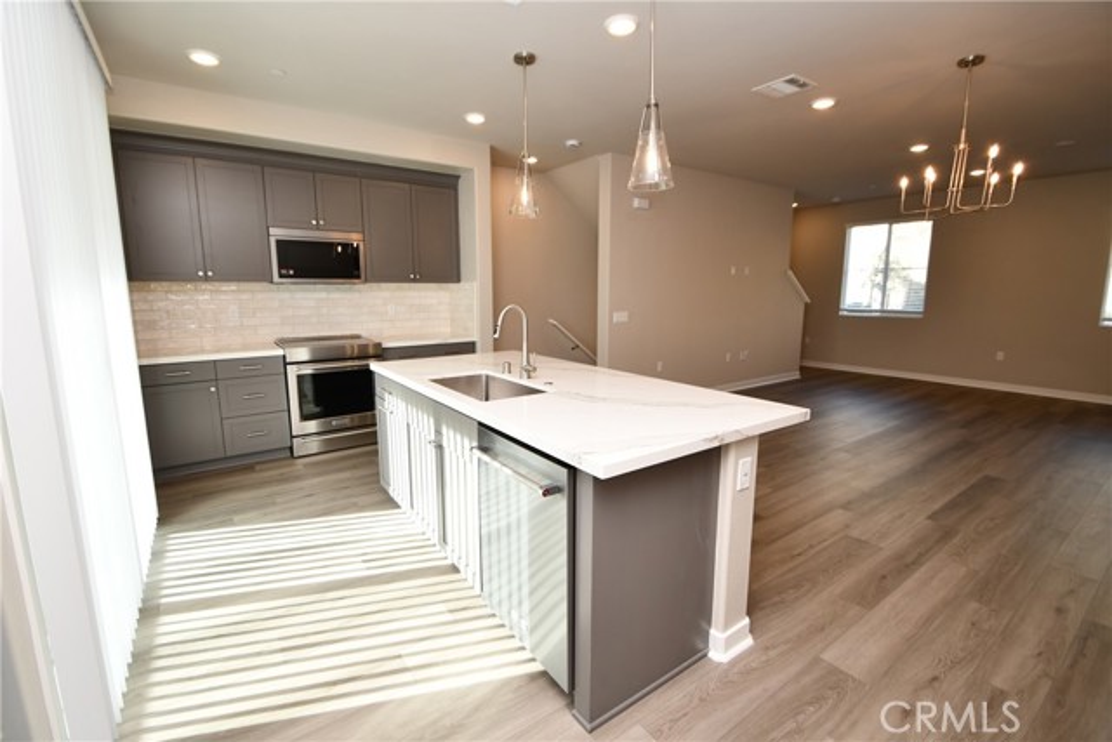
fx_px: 463
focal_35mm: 15
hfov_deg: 100.4
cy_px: 371
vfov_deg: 77.4
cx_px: 556
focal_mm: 10
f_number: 4.5
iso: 200
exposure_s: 1/80
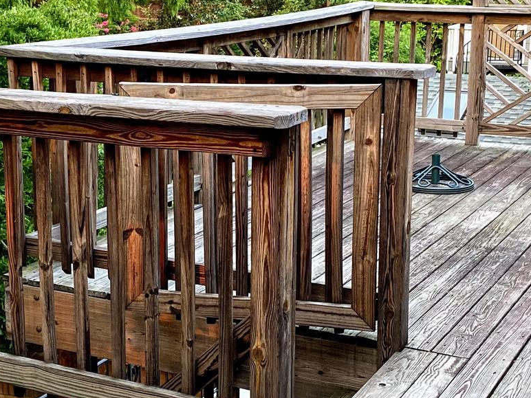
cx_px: 191
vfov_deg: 21.3
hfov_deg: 28.0
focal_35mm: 69
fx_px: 1058
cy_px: 195
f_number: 1.8
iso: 160
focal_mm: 4.25
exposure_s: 1/60
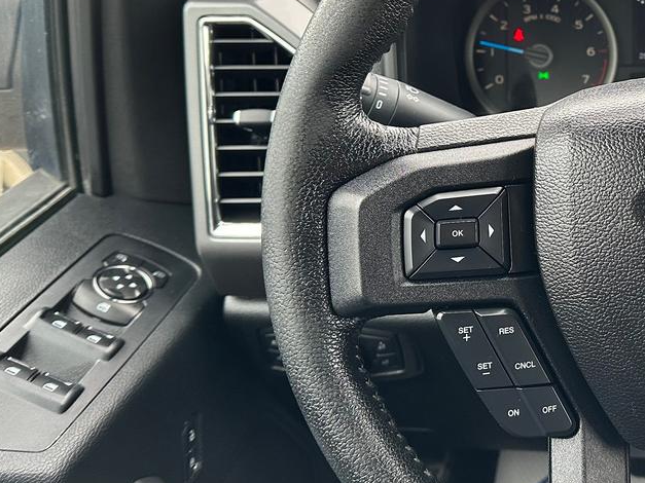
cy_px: 115
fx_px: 913
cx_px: 619
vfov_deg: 29.2
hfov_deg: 35.8
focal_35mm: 49
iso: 200
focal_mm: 6.86
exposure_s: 1/121
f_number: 1.78
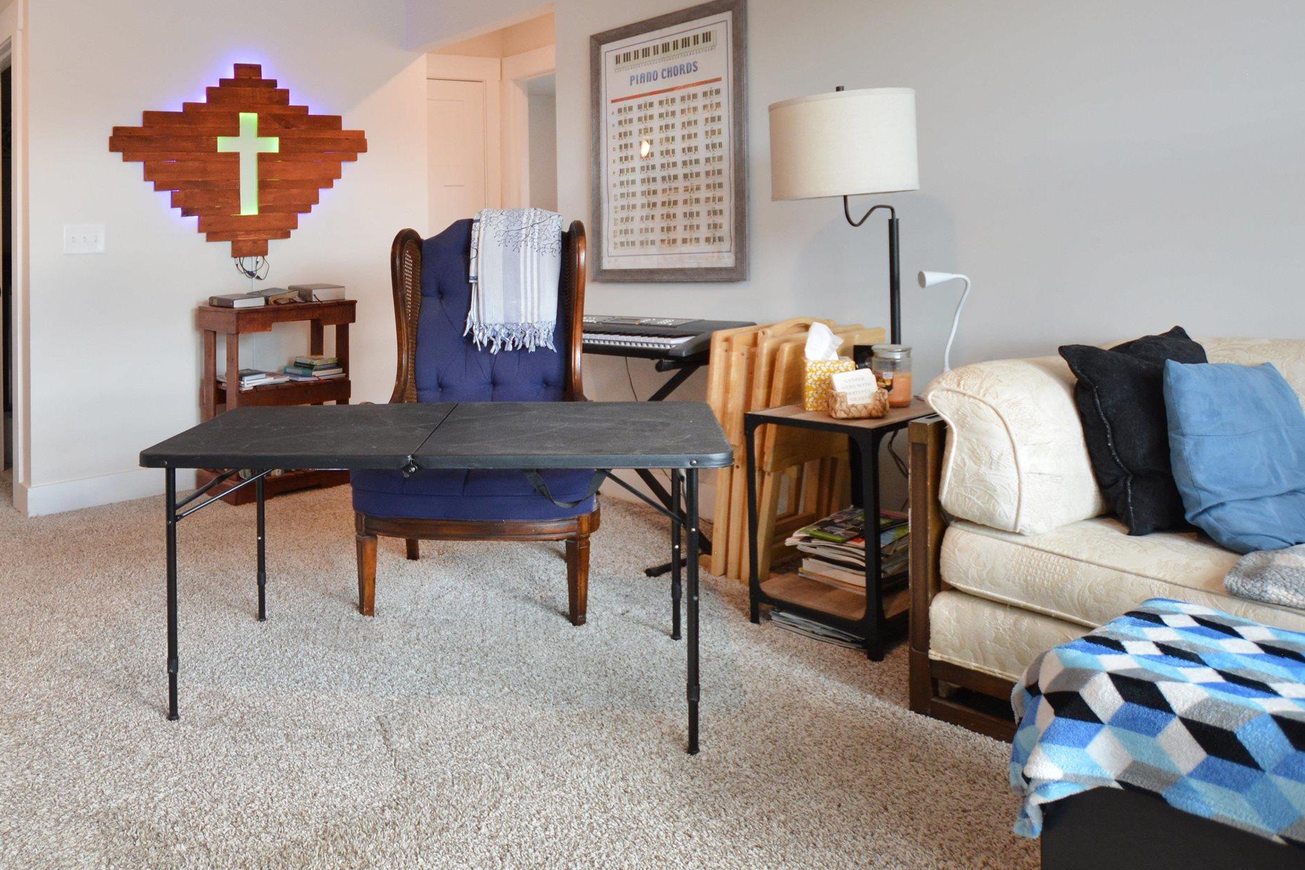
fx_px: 906
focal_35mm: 25
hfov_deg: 68.1
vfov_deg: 48.5
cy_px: 180
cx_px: 371
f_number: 3.5
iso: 400
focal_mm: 10
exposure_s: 1/50
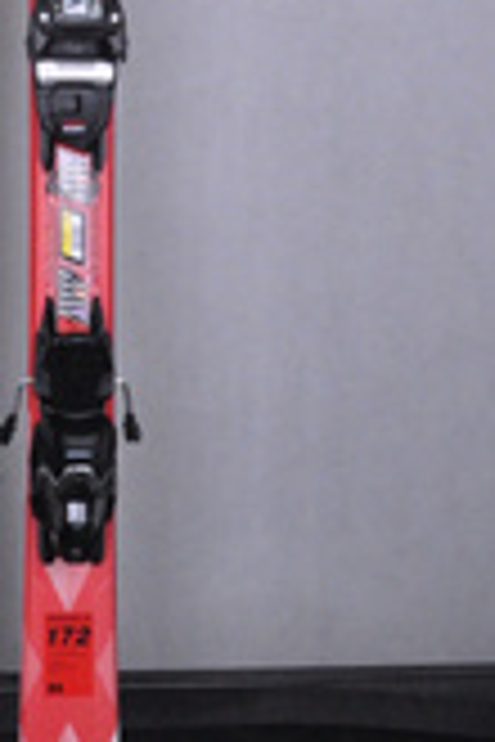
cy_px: 117
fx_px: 1856
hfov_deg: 14.9
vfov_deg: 22.2
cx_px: -16
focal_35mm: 90
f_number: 9.5
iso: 3200
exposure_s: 1/125
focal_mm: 22
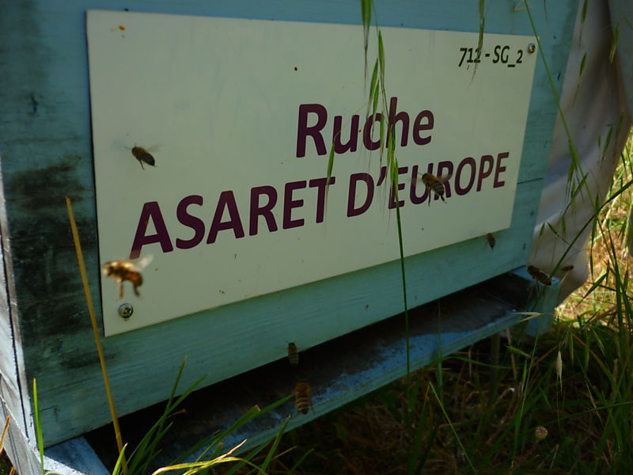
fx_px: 603
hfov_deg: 55.4
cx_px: 316
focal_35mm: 33
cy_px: 238
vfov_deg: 42.9
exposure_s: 1/500
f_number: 2.8
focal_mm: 5.5
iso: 80
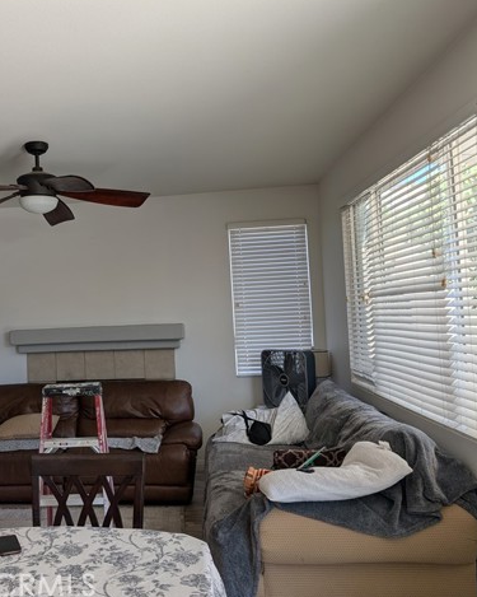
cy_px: 297
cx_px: 100
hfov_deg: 43.8
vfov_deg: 55.7
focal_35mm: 32
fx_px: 565
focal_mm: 6.9
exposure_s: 1/425
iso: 20
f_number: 1.68
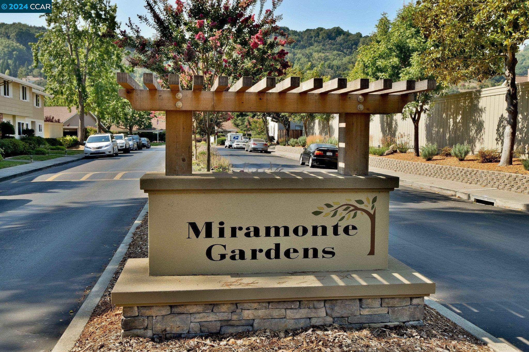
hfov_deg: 53.1
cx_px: 264
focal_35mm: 36
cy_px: 176
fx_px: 529
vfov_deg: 36.9
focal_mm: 24
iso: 320
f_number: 9
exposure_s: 1/250
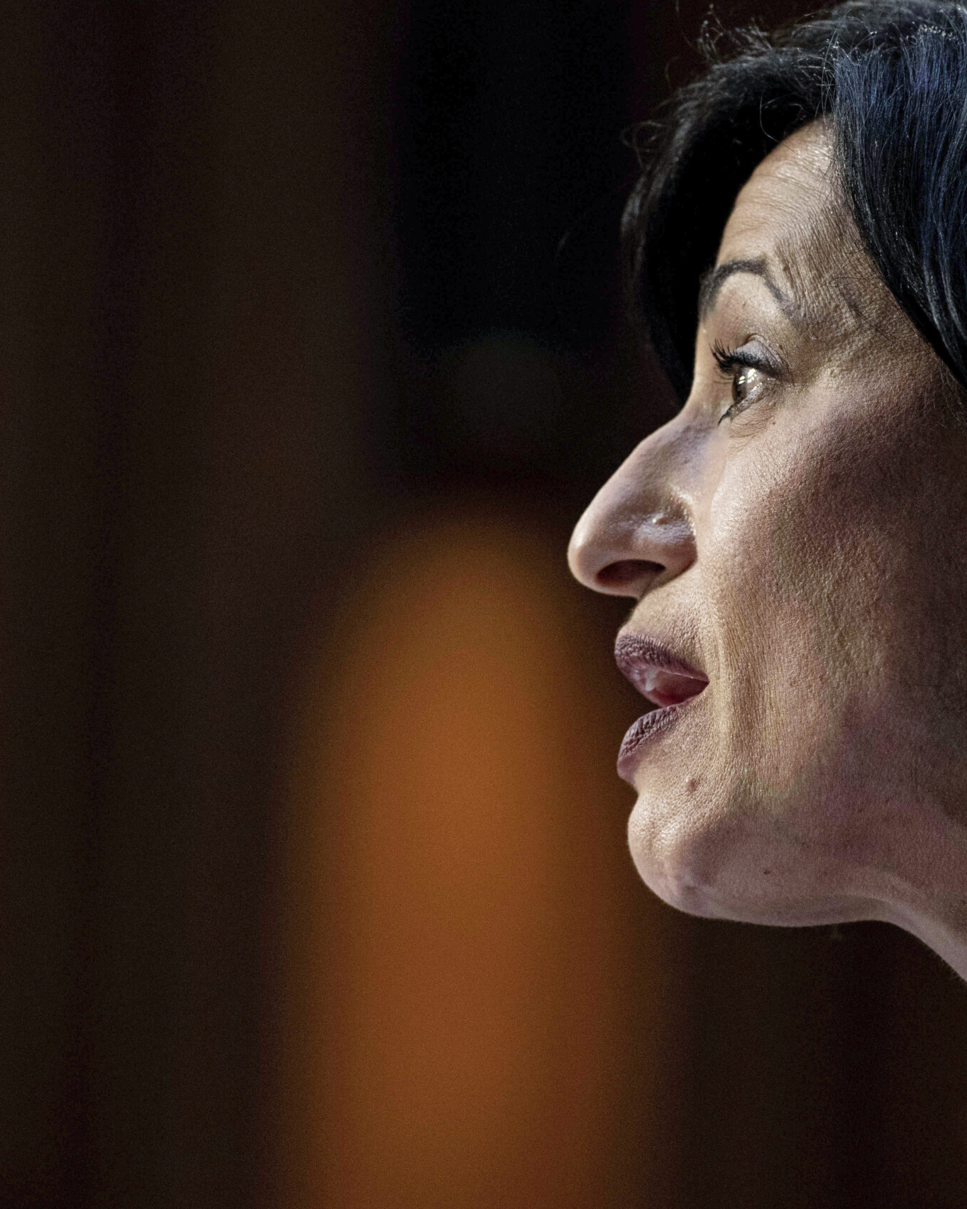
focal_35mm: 299
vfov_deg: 6.5
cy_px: 605
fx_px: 10697
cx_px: 512
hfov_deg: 5.2
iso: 2500
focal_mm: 212
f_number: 5.6
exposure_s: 1/200
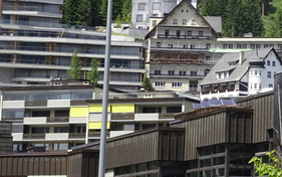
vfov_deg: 7.1
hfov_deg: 11.1
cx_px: 376
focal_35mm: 184
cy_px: -41
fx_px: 1415
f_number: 4.5
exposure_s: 1/400
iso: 80
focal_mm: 9.52
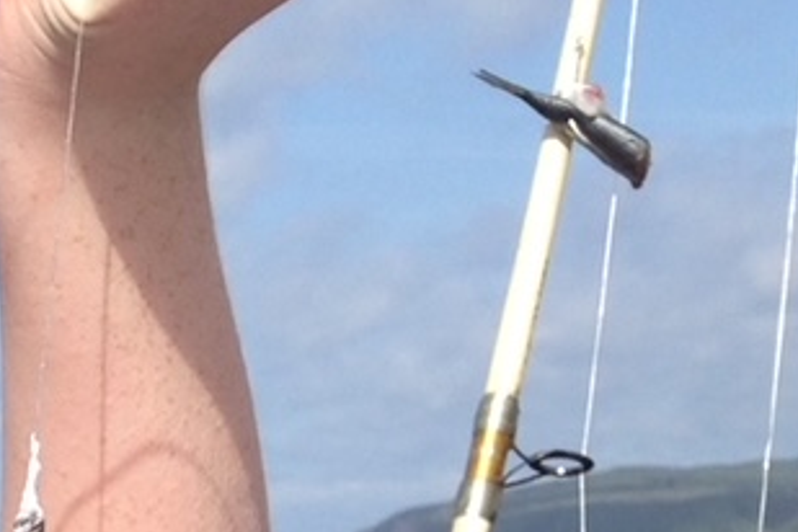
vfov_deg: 9.1
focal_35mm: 142
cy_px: 1028
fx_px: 3147
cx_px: -772
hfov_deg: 12.7
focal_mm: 4.12
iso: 50
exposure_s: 1/1391
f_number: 2.4
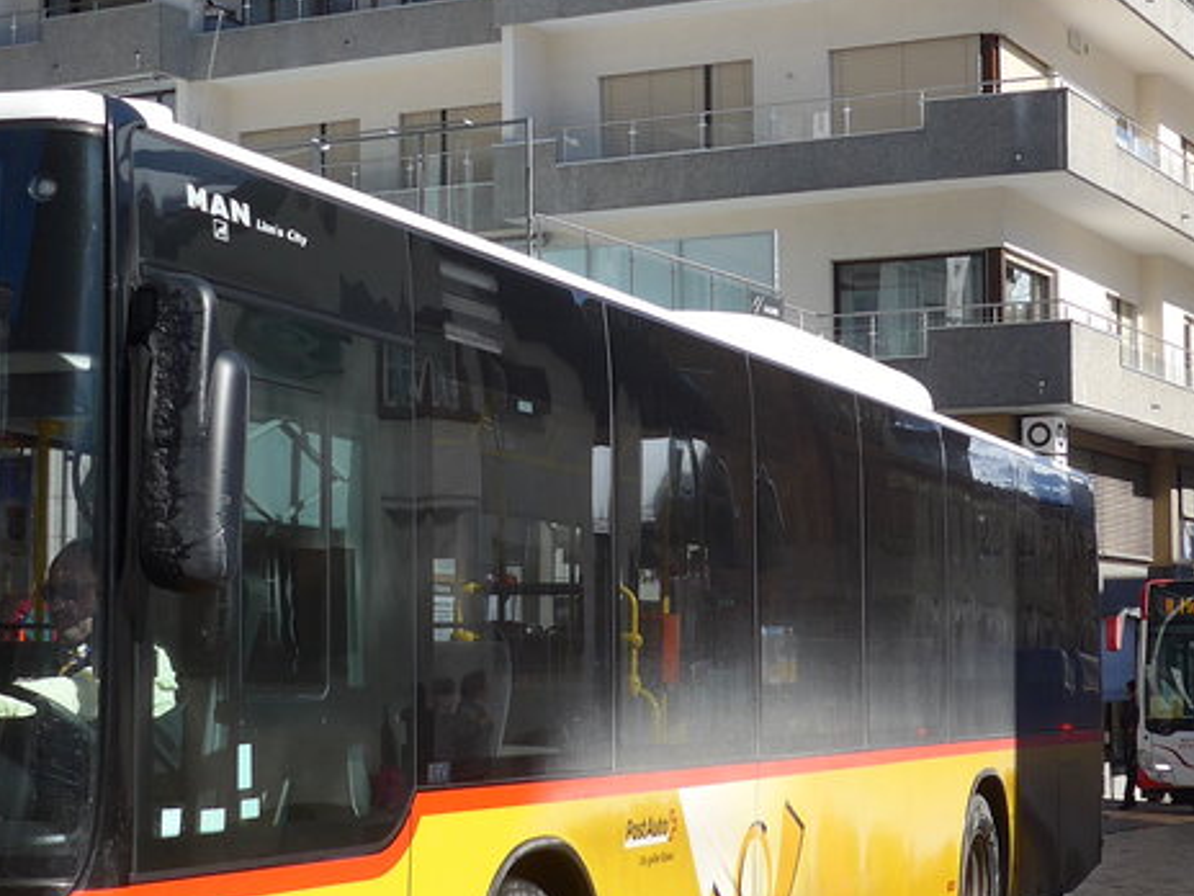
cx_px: 443
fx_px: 2587
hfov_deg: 25.9
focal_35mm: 75
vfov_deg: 19.6
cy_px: 502
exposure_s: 1/1600
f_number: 2.8
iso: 80
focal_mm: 6
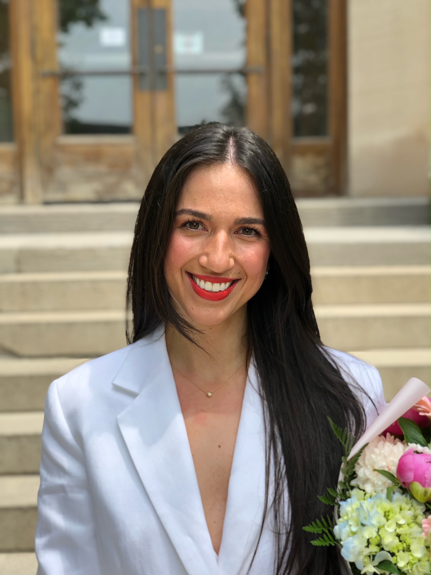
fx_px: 863
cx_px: 216
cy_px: 288
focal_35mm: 52
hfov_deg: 28.0
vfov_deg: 36.8
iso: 16
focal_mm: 6
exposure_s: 1/173
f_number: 2.4
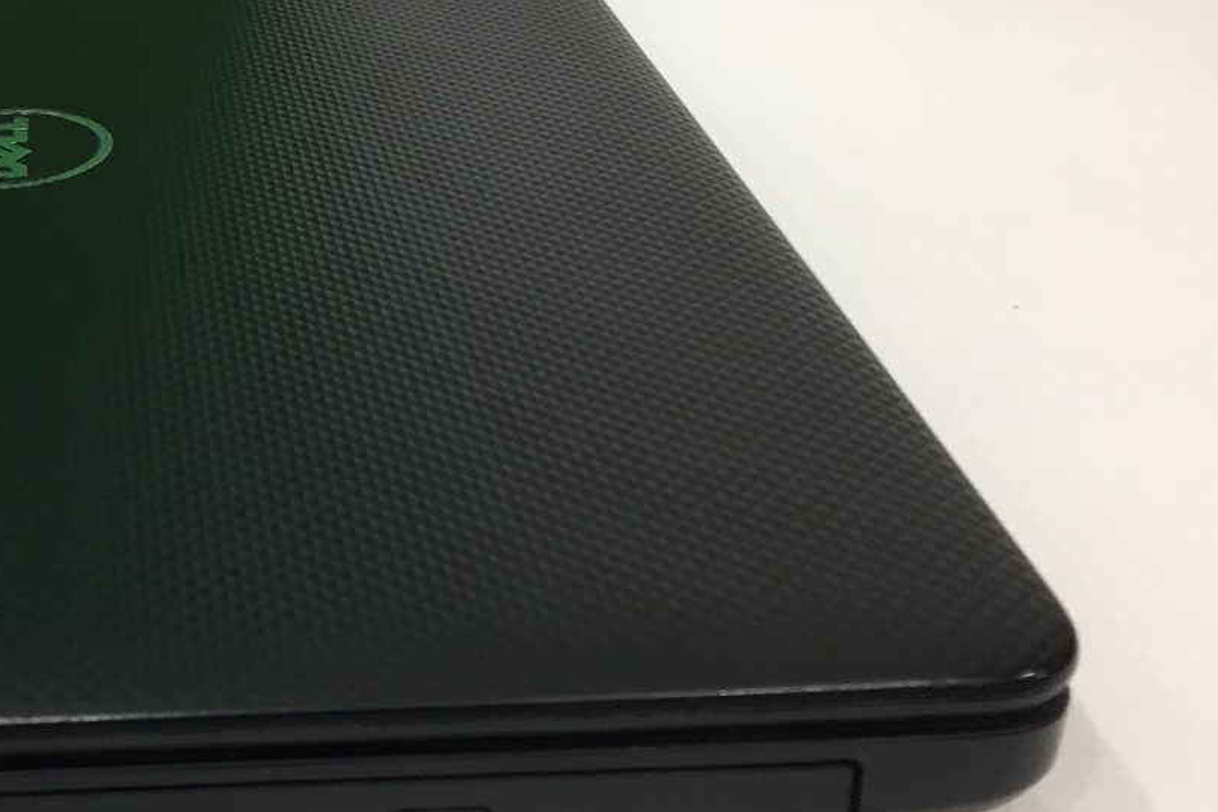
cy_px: 341
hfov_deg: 30.5
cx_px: -8
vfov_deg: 22.2
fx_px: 2064
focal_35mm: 61
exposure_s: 1/33
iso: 100
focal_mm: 4.15
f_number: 2.2
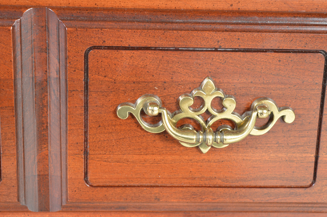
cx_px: 164
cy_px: 108
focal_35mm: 82
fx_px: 749
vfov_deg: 16.5
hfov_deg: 24.6
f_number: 7.1
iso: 400
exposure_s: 1/80
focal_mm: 55
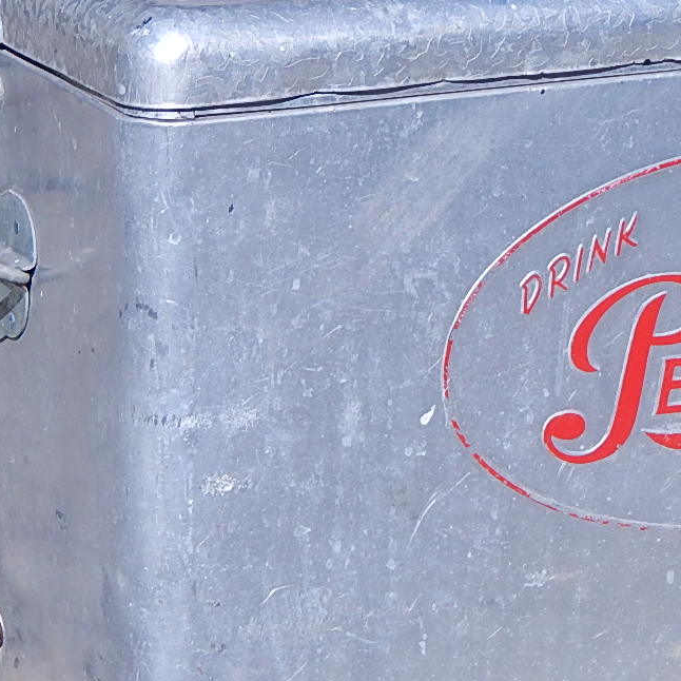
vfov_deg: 6.1
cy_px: 354
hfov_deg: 6.1
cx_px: 546
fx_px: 6388
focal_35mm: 287
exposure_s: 1/1000
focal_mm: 23.4
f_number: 4.8
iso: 125
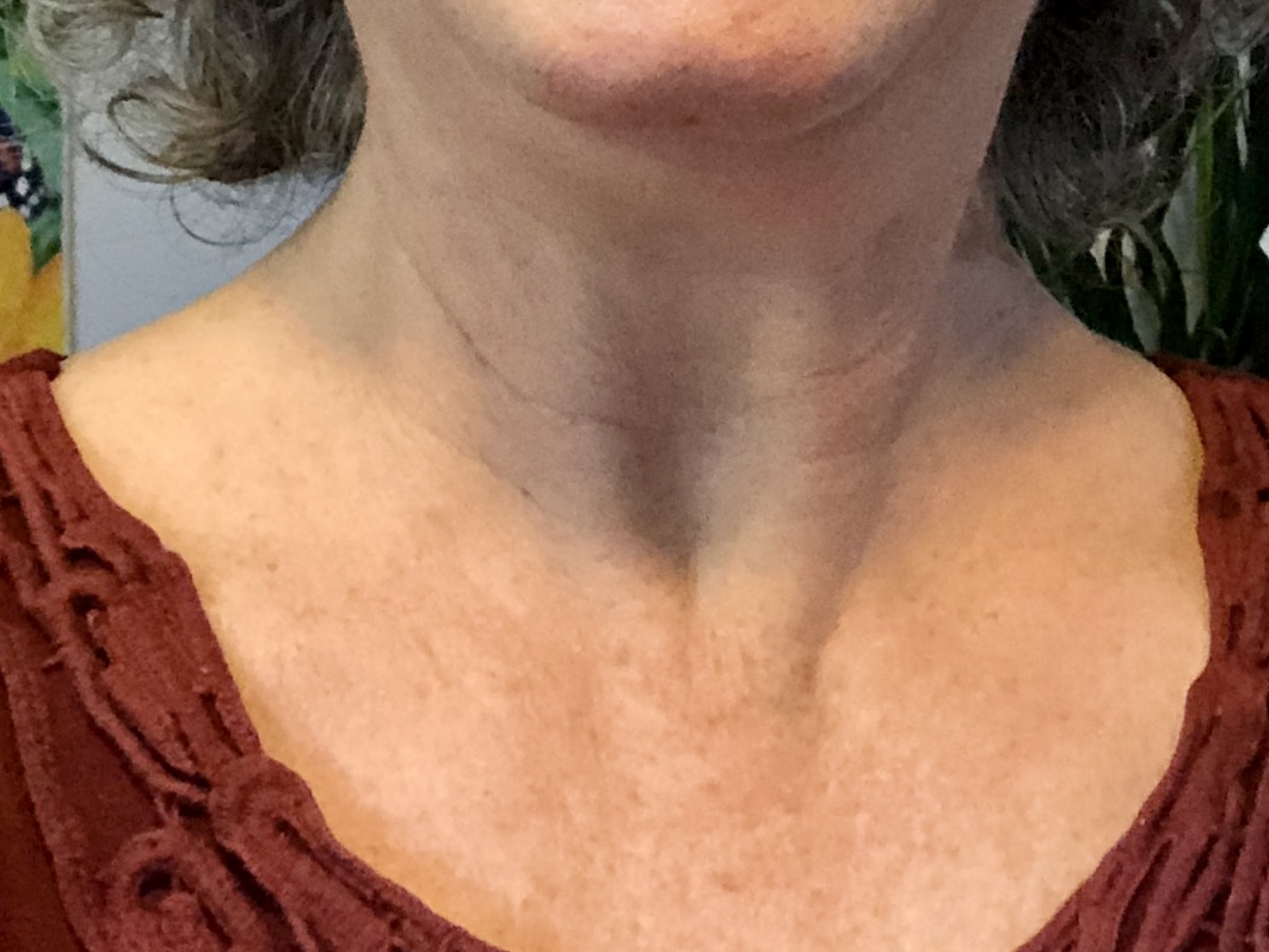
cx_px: 1302
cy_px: -224
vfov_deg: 15.3
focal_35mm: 93
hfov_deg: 20.3
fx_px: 3410
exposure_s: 1/60
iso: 320
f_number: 2.2
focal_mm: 2.87
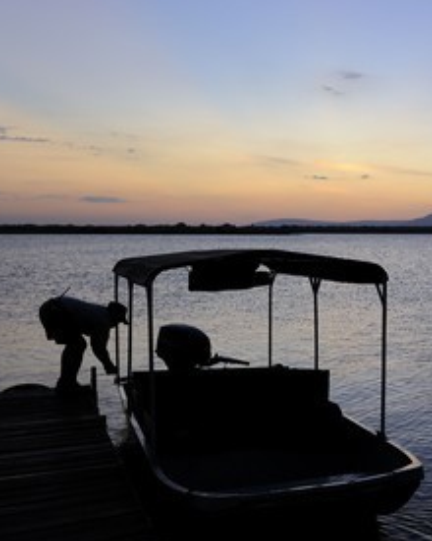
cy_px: 273
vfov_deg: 40.3
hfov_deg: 31.3
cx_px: 382
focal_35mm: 46
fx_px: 735
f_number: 4.5
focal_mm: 32
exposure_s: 1/160
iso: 1600
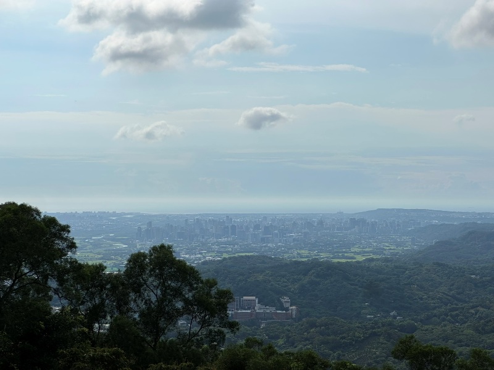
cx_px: 247
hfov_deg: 25.3
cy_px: 185
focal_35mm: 77
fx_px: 1099
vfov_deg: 19.1
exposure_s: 1/3650
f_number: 2.8
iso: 32
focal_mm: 9
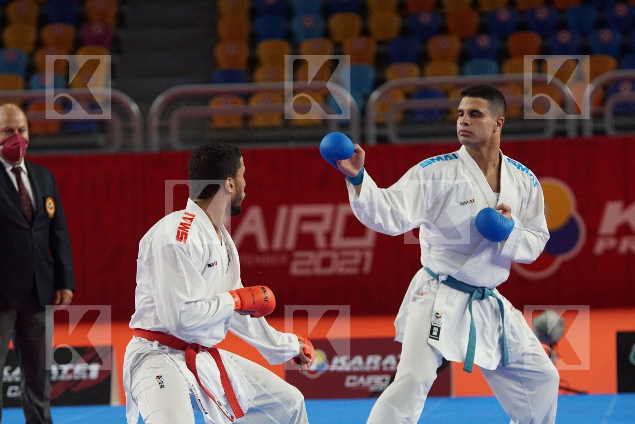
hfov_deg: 10.2
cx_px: 318
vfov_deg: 6.8
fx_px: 3572
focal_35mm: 202
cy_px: 212
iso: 3200
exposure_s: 1/2000
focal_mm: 135
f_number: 2.8
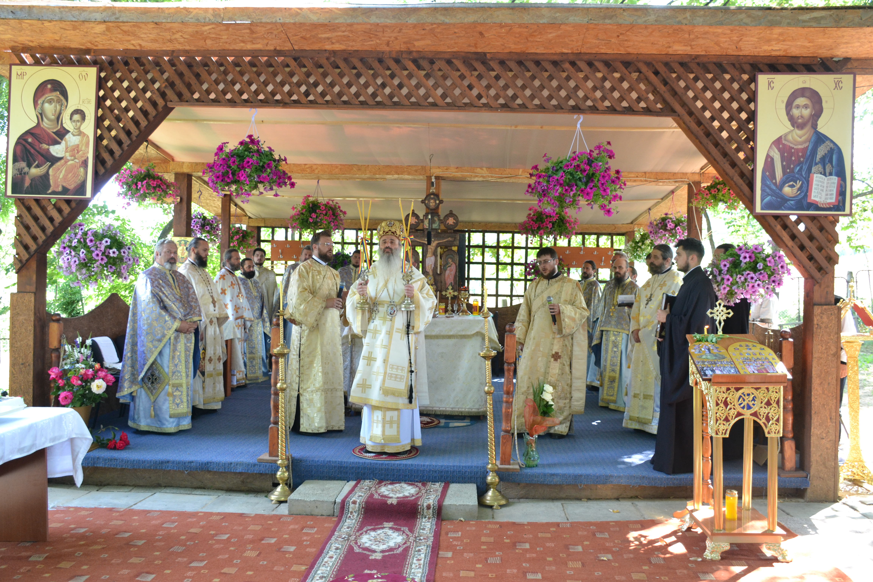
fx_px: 727
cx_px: 436
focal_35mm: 30
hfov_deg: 61.9
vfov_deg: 43.6
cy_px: 291
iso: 800
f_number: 5
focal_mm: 20
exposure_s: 1/100
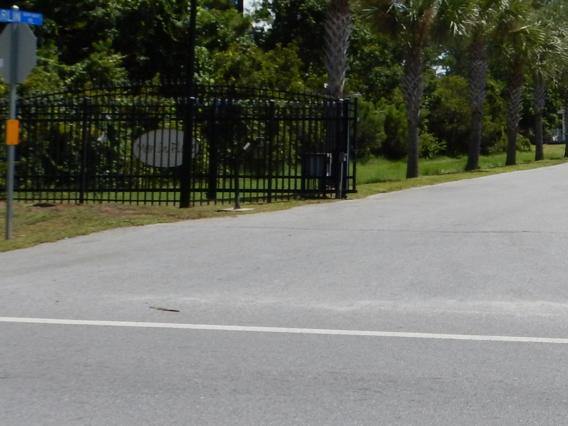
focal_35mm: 60
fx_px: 985
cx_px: 599
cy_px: 53
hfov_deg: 29.5
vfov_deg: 23.8
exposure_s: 1/1250
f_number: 4.1
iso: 125
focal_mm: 4.3
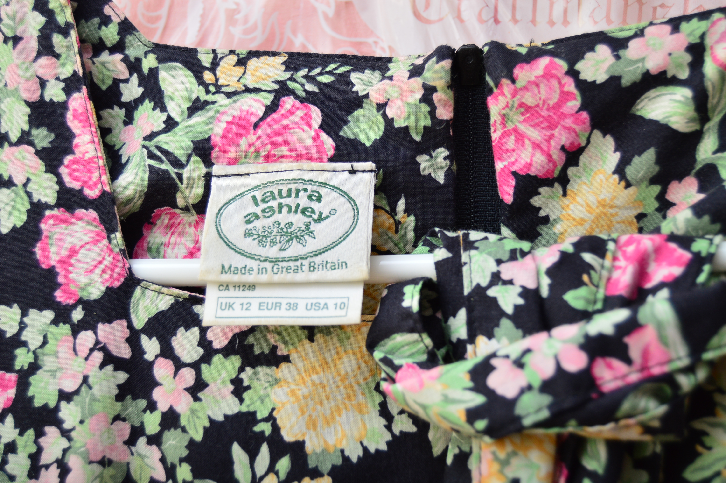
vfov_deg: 23.7
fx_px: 1148
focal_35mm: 57
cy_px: 242
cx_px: 363
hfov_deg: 35.1
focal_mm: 38
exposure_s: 1/200
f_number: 4.8
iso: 200
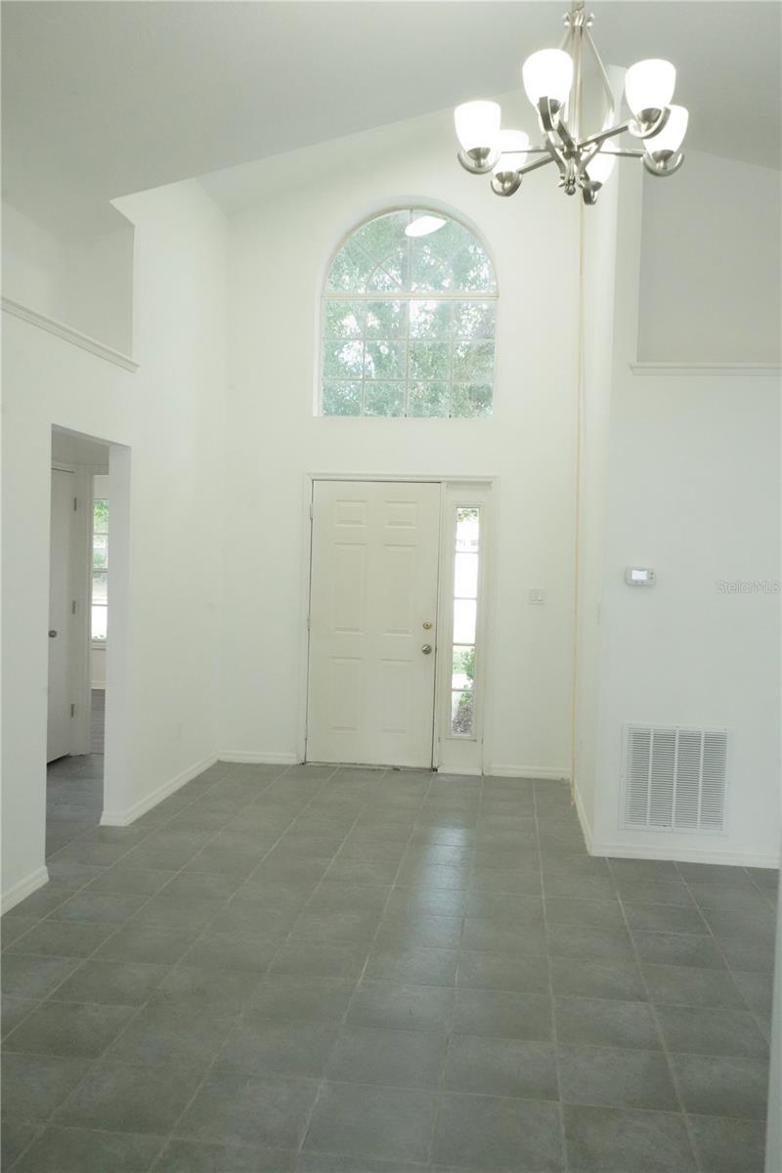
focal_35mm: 29
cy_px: 586
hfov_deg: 45.0
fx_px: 945
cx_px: 391
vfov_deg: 63.7
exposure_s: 1/200
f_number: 6.3
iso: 25600
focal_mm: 29
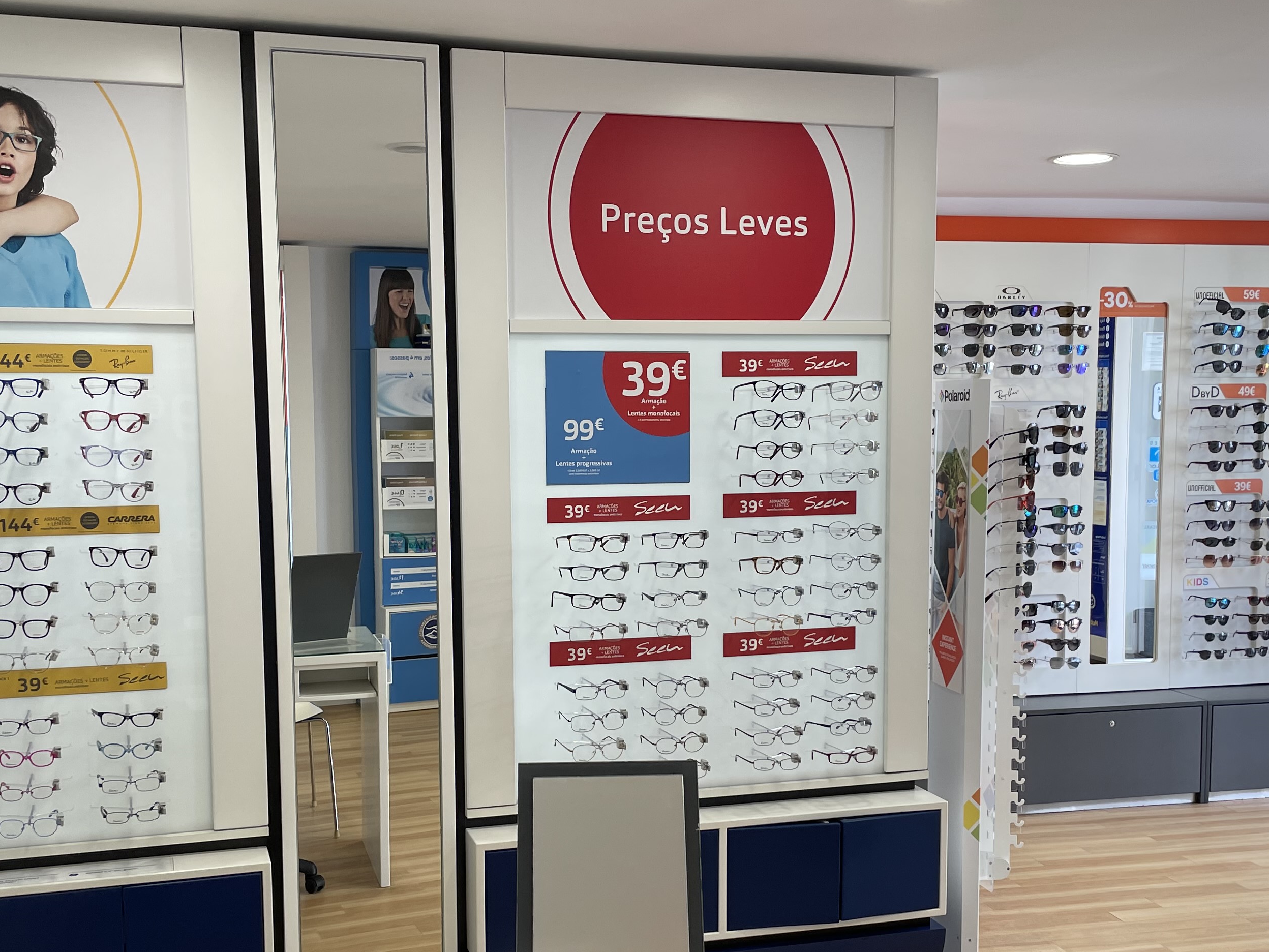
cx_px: 633
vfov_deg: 34.2
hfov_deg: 44.8
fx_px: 1540
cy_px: 600
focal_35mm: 42
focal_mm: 4.2
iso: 40
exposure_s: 1/100
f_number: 1.6
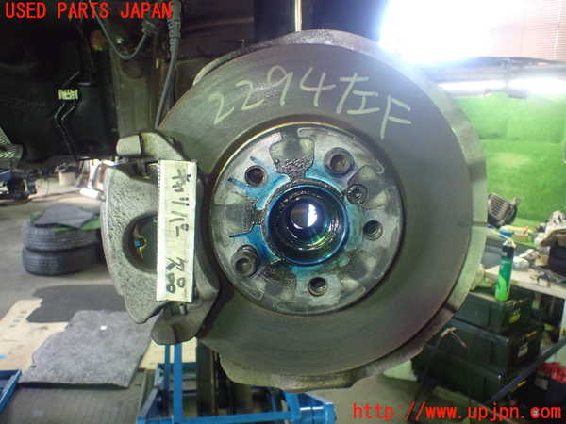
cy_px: 212
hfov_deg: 60.0
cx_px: 283
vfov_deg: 46.8
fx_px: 491
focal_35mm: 30
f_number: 2.3
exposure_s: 1/80
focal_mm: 5.4
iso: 800
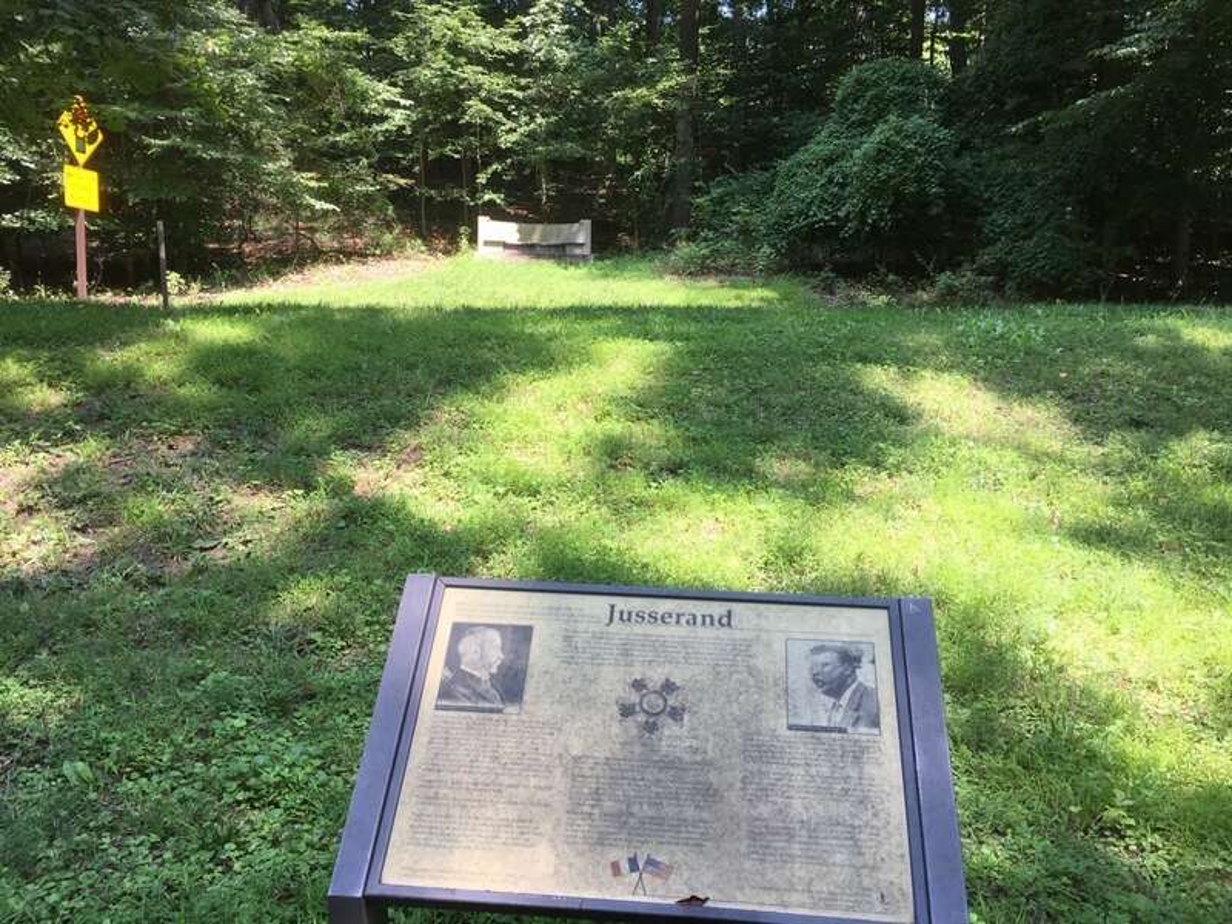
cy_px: 462
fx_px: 1032
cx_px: 616
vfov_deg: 48.2
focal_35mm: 29
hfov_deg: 61.7
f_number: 2.2
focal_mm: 4.15
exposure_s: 1/201
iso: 25
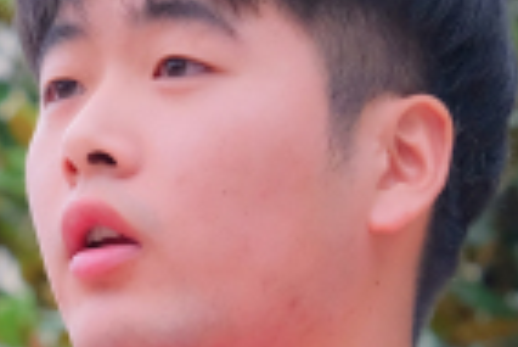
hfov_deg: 4.2
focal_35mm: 495
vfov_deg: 2.8
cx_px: 219
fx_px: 7130
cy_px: 411
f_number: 5.6
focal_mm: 58.6
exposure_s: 1/140
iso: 640
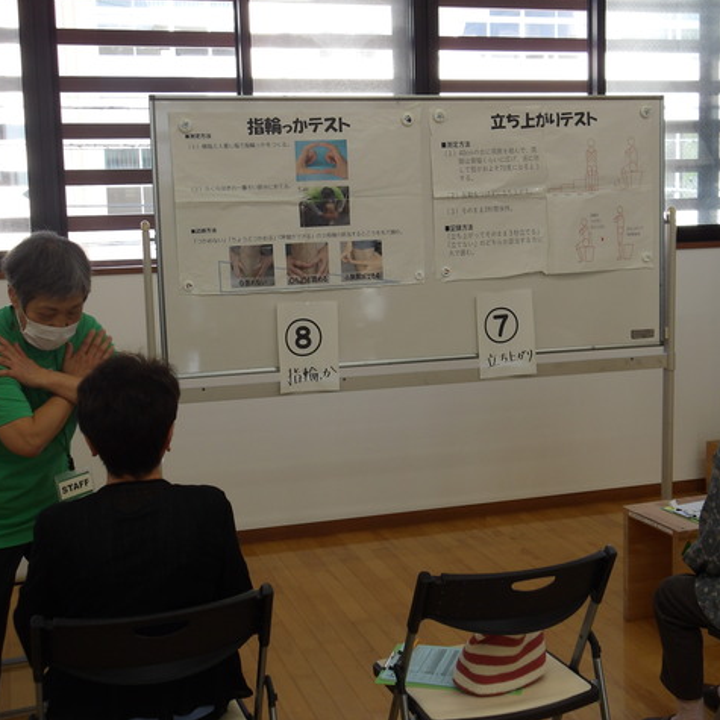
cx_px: 441
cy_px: 358
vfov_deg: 34.0
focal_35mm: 50
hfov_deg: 33.9
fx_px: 1177
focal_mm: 7.6
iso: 100
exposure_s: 1/74
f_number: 3.7
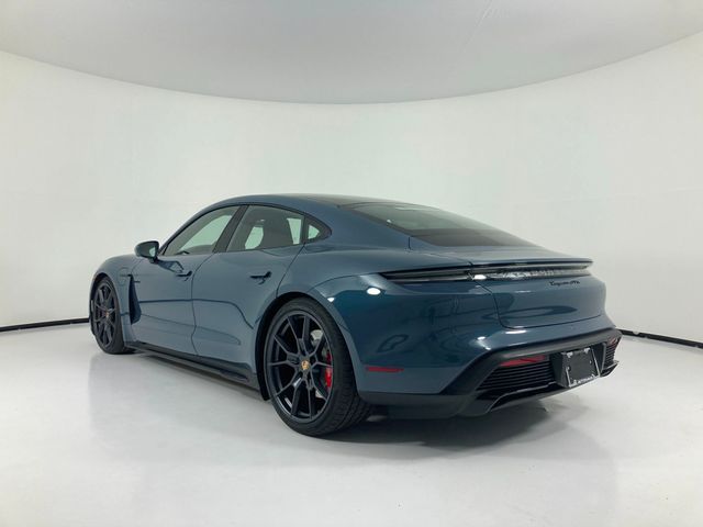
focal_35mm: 28
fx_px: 569
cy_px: 264
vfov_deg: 49.7
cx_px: 352
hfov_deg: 63.4
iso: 20
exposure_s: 1/256
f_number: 1.8
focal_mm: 3.99
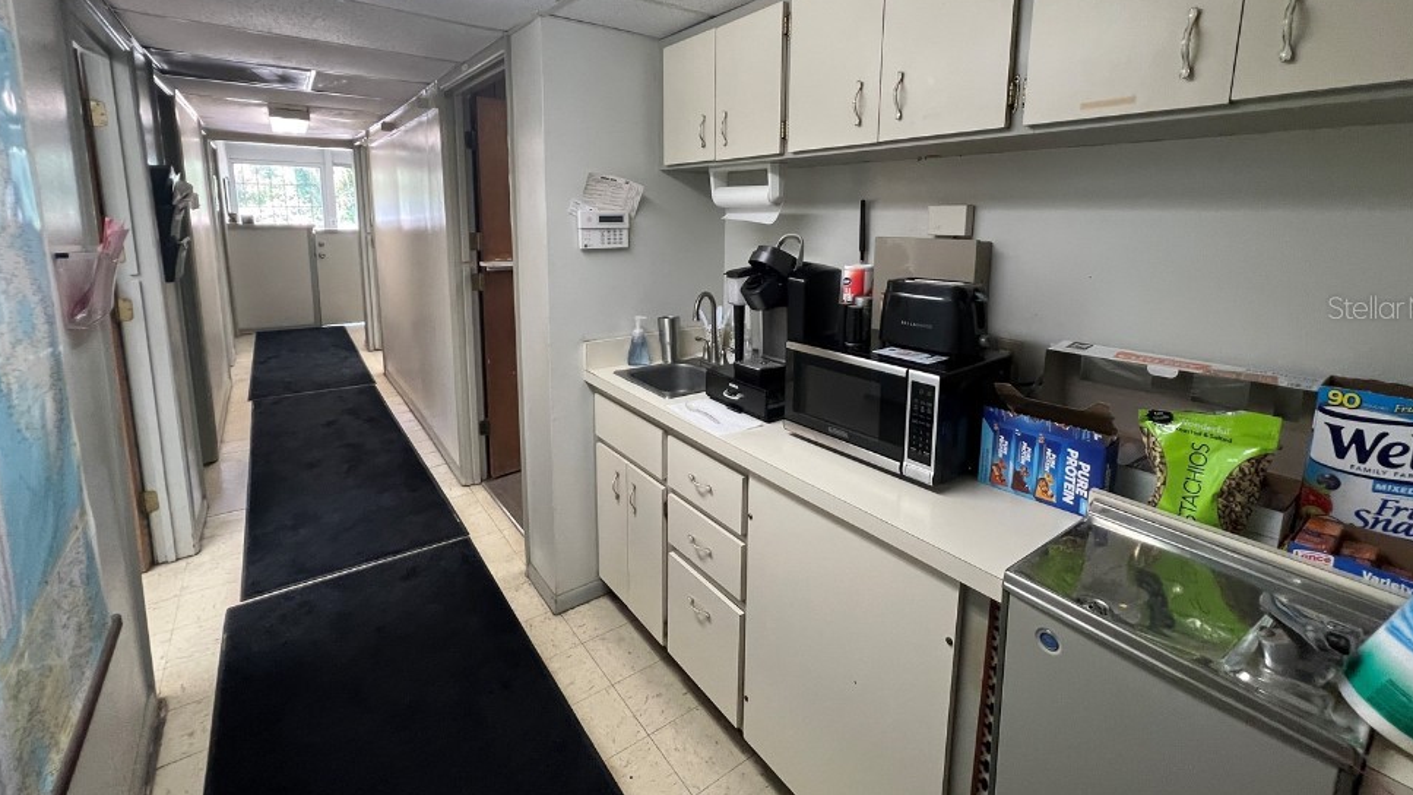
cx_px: 717
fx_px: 562
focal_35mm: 15
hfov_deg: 103.0
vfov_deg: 69.6
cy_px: 307
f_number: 1.8
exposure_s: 1/120
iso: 250
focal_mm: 1.57
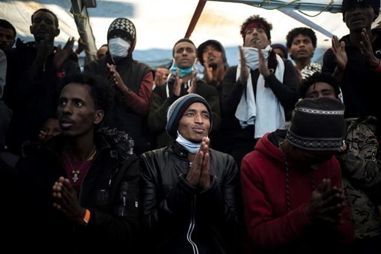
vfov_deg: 37.8
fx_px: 370
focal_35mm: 35
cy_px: 127
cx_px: 190
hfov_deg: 54.4
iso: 125
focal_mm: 35
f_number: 1.8
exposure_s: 1/160
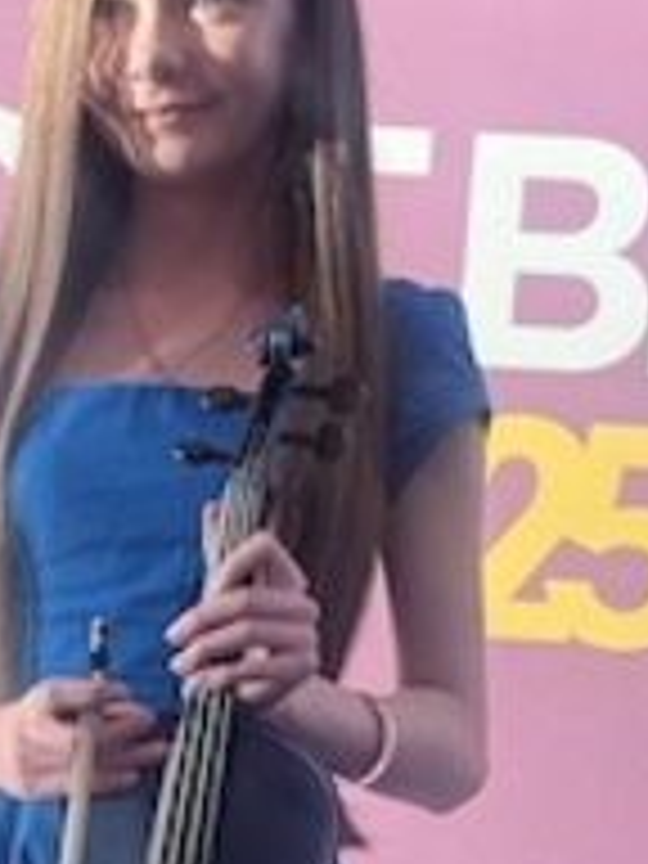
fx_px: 2571
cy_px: 950
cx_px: 4
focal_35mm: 103
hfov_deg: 14.2
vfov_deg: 18.4
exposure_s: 1/145
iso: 32
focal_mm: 5.1
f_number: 1.6
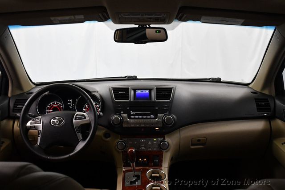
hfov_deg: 53.1
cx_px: 142
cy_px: 95
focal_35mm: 36
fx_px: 285
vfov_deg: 36.9
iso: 2000
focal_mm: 18
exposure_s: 1/125
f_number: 3.5
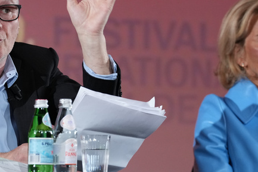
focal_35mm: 473
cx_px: 145
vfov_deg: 2.9
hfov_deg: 4.4
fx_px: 3387
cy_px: 16
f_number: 4.5
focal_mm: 200
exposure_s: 1/125
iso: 2500
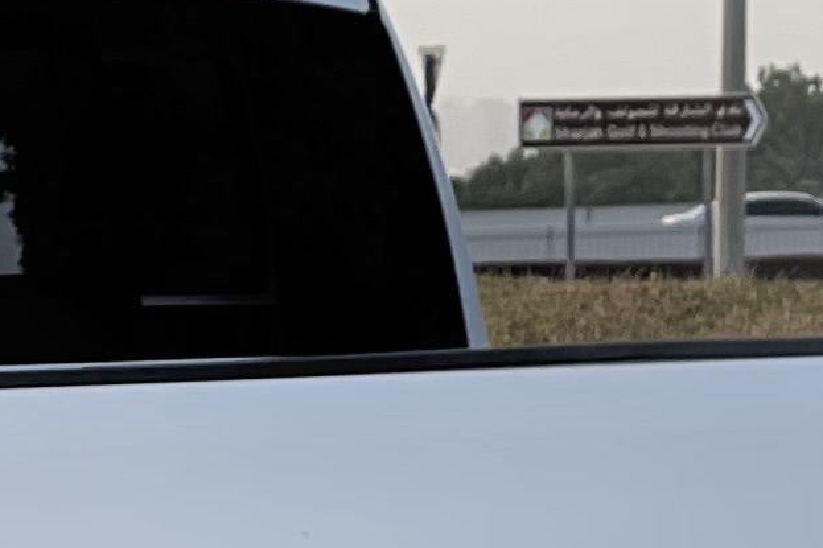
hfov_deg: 4.7
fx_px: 9850
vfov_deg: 3.2
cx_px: -448
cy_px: 1027
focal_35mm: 431
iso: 25
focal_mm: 7.5
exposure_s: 1/182
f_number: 2.2
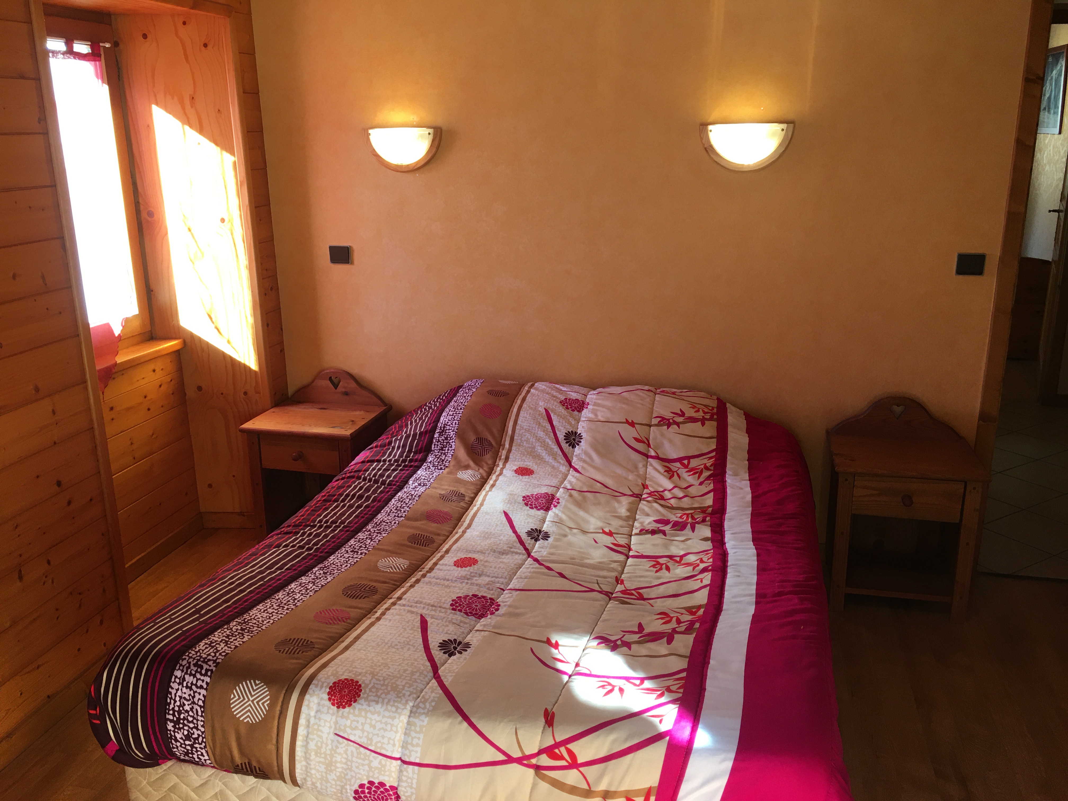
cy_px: 400
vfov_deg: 48.2
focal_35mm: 29
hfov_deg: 61.7
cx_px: 534
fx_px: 895
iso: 25
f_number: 2.2
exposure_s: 1/33
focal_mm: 4.15
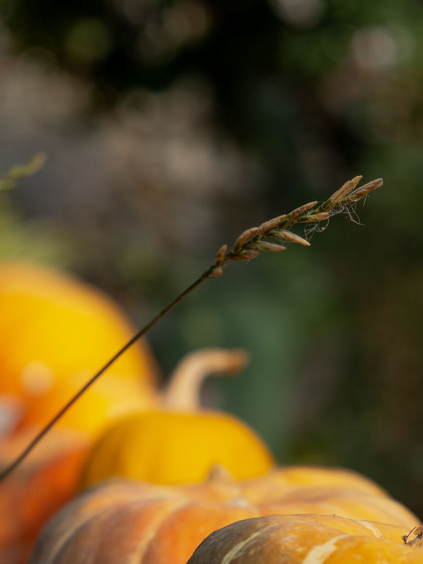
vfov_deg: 11.9
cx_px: 123
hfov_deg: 9.0
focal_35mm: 165
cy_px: 479
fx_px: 2689
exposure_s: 1/160
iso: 100
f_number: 4
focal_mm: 42
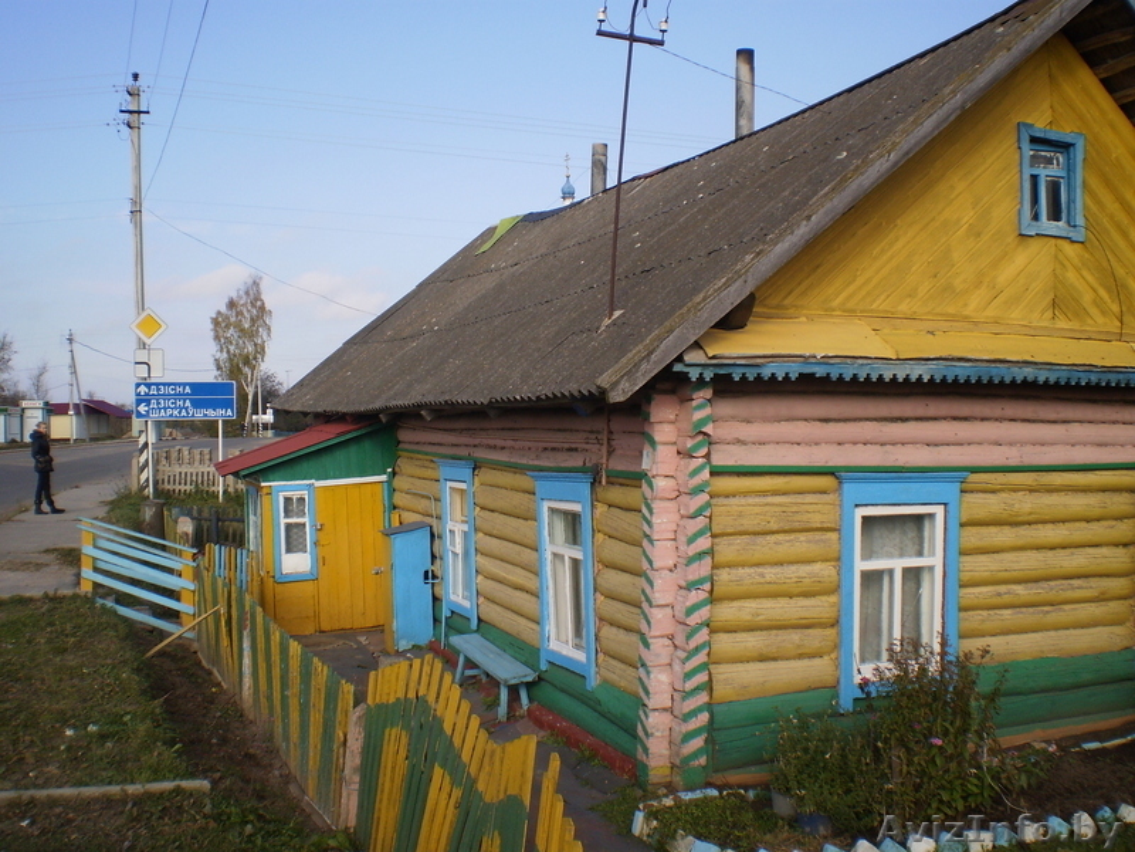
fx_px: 1180
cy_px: 426
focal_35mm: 36
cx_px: 568
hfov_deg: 51.4
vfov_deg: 39.7
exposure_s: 1/500
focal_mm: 6.3
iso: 64
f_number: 4.6
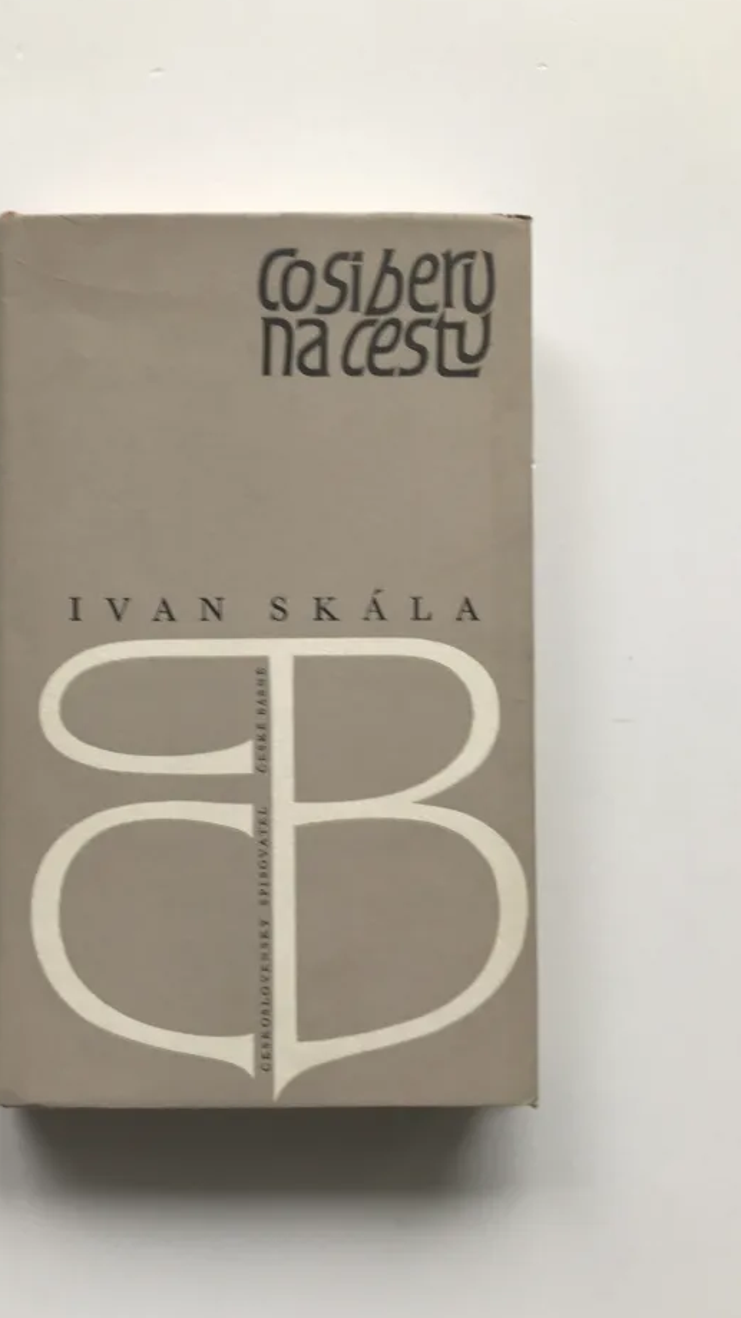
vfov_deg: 58.0
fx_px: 1188
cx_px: 226
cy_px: 690
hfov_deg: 34.2
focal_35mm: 34
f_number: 1.8
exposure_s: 1/50
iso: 32
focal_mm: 3.99
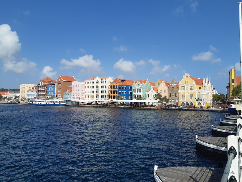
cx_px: 121
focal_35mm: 26
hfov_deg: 67.3
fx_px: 182
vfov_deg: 53.1
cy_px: 91
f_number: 1.7
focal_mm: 3.92
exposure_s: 1/2841
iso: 40
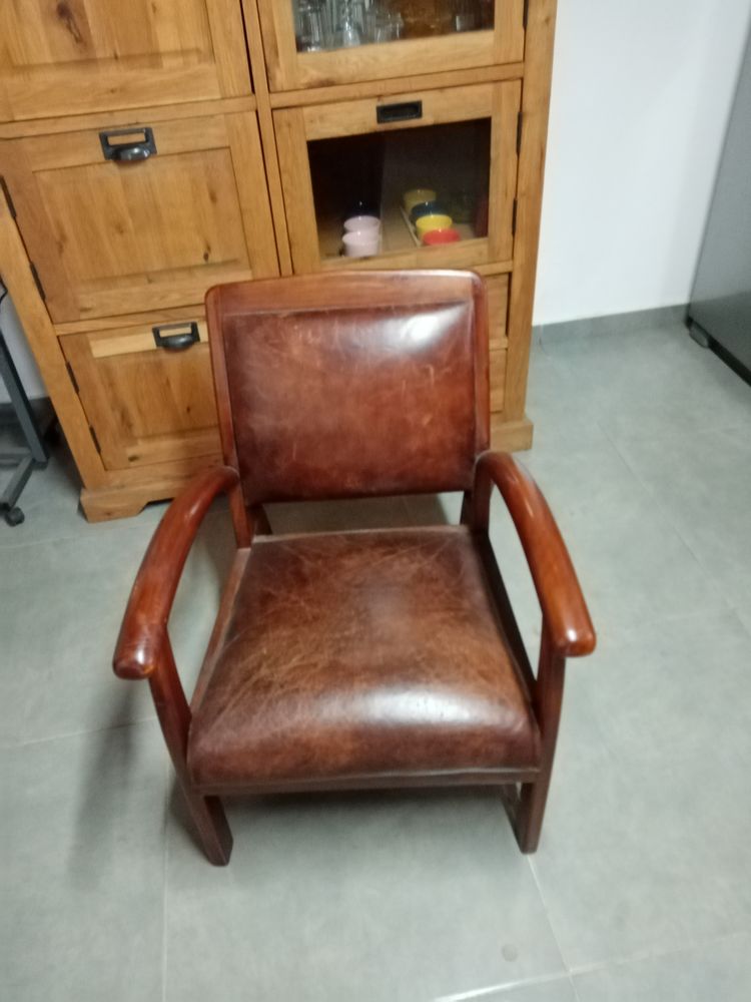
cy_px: 501
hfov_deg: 53.1
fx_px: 752
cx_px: 376
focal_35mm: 26
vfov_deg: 67.3
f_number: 1.8
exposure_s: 1/20
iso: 1162
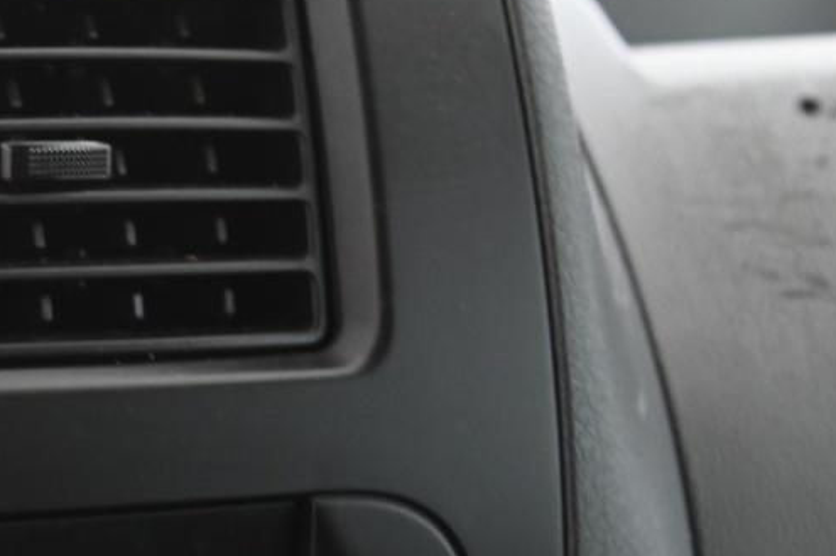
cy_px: 644
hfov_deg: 12.8
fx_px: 3503
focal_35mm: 151
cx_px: -444
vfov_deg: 9.0
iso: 2000
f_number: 4
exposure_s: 1/10
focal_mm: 46
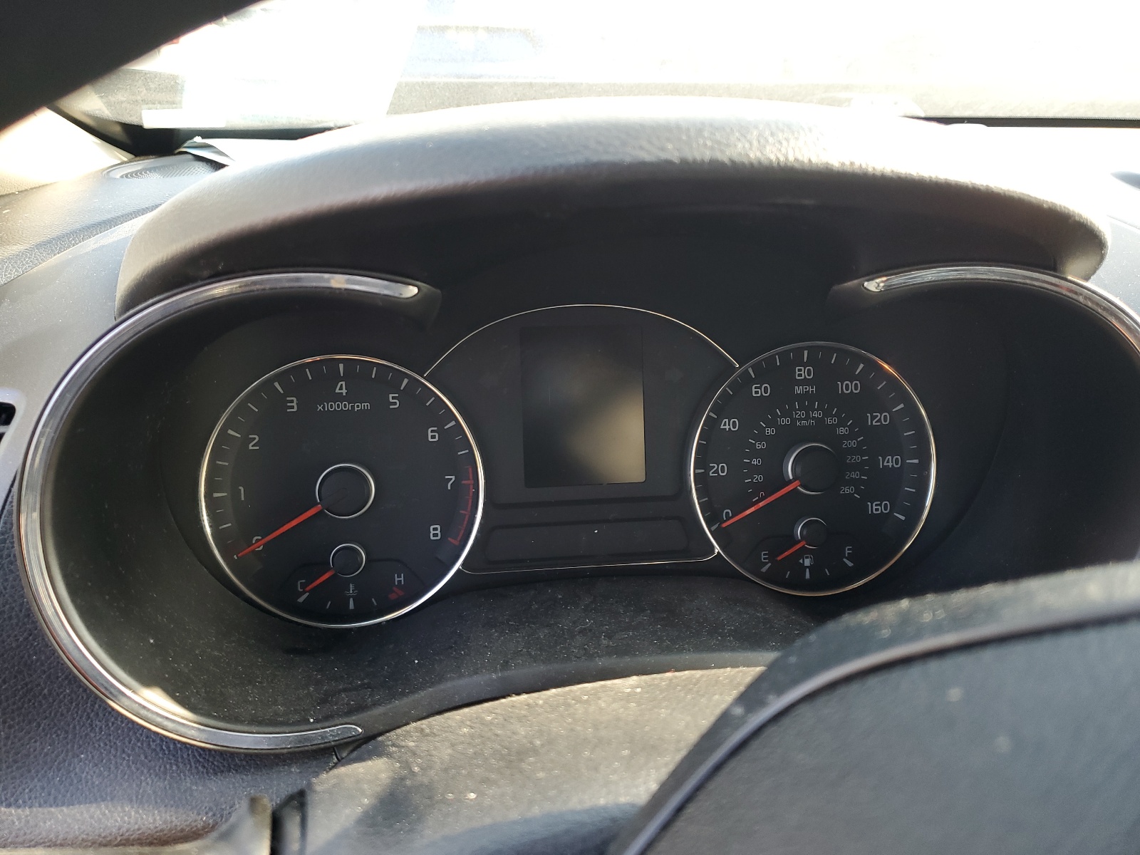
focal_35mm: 26
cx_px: 570
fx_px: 856
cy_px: 428
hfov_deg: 67.3
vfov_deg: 53.1
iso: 63
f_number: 1.5
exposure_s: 1/120
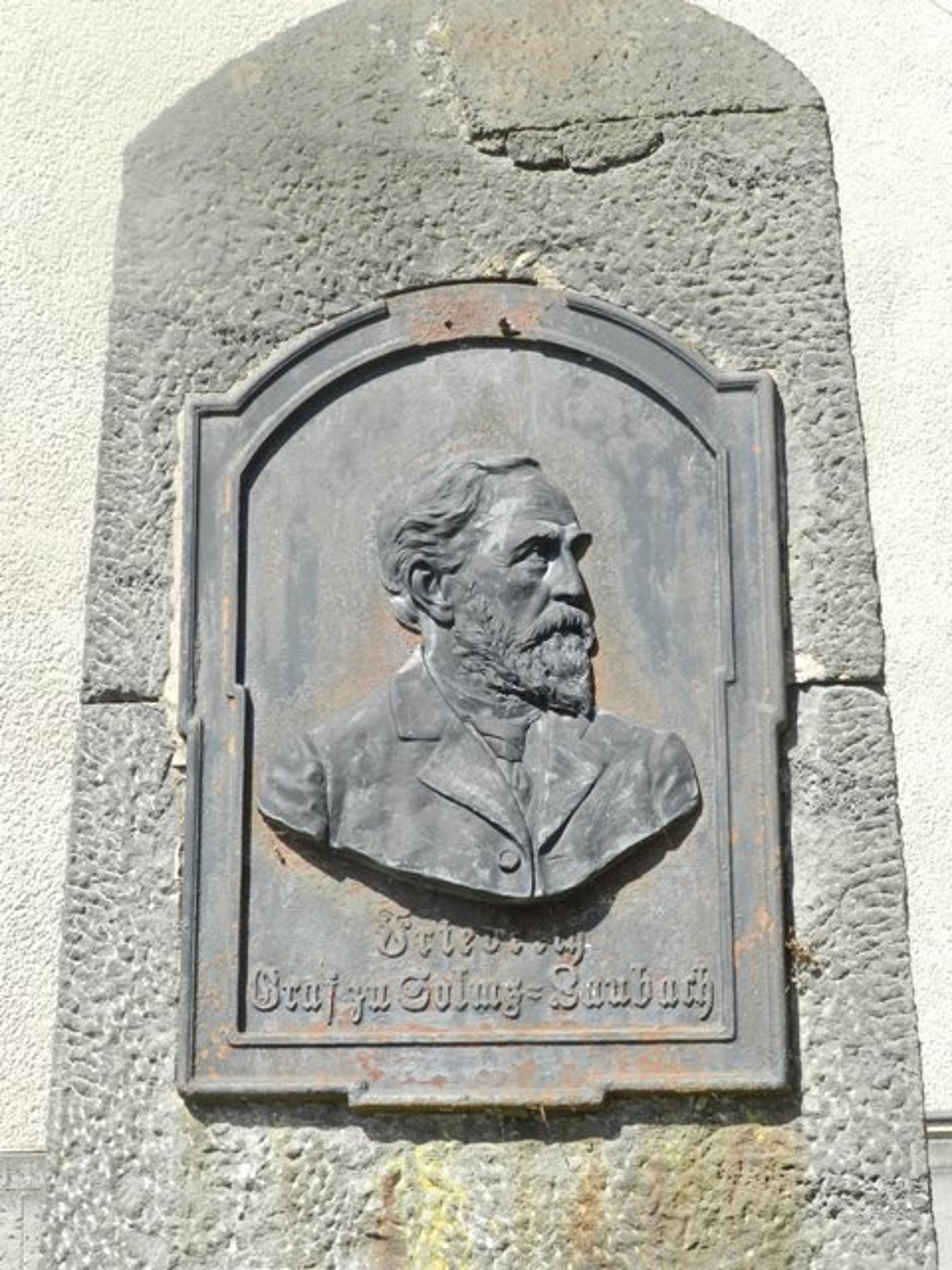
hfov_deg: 19.4
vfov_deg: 25.7
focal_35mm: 76
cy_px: 635
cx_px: 476
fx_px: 2787
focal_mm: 13.5
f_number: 4.8
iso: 160
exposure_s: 1/320
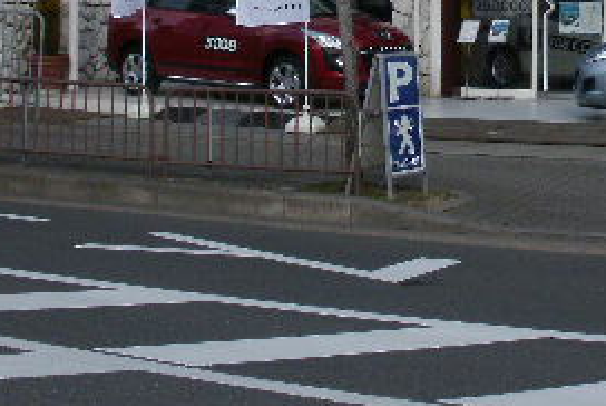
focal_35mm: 88
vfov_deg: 14.9
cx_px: 550
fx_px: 1483
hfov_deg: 22.5
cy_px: -125
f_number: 5.6
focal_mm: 6.3
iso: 100
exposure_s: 1/250
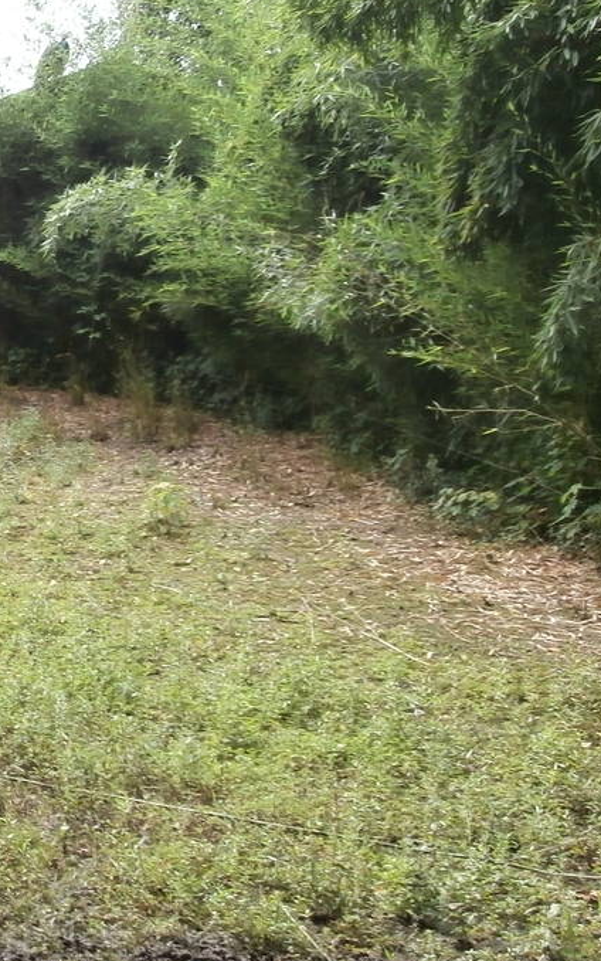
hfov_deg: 16.0
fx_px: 1965
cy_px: 359
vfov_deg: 27.4
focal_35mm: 75
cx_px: -298
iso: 100
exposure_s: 1/200
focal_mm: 5.36
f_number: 3.5
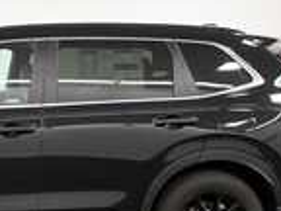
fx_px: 584
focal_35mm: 72
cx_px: -4
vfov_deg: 20.3
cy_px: 155
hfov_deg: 25.6
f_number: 5.6
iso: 1100
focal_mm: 18
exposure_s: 1/125
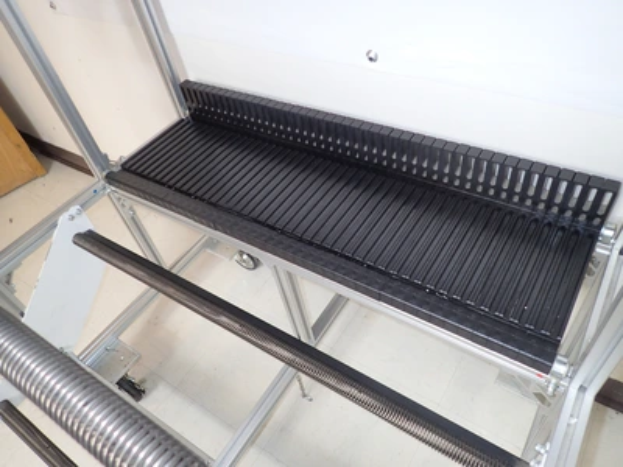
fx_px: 450
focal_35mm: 25
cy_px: 234
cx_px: 312
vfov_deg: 54.9
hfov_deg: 69.4
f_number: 2
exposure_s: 1/40
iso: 200
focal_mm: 4.5
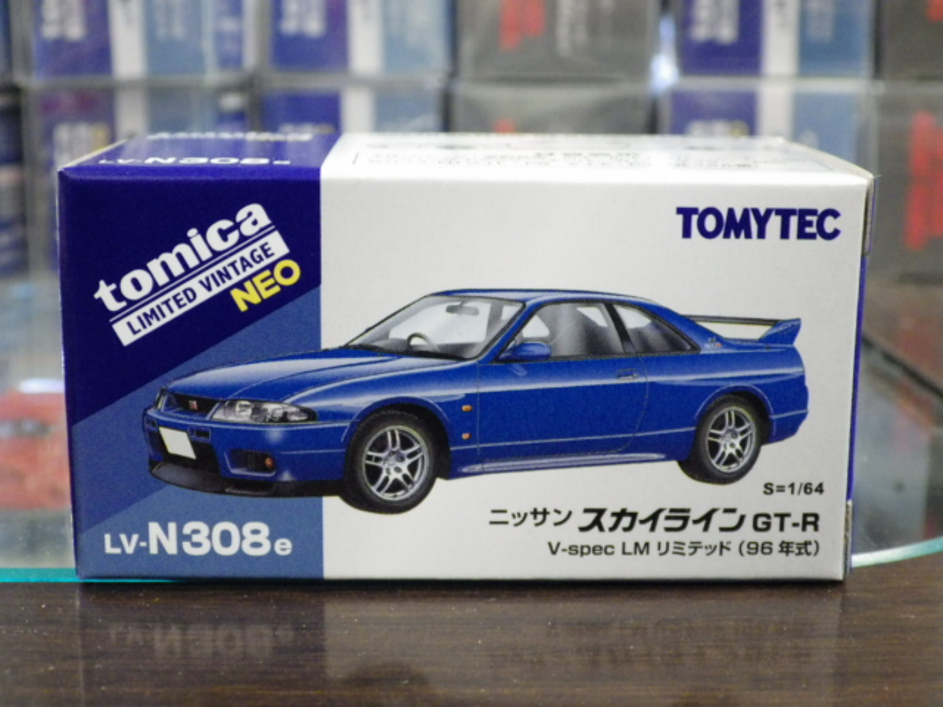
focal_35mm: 59
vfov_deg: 24.8
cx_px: 472
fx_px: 1607
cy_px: 354
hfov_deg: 32.7
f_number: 4
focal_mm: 10.7
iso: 800
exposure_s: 1/25
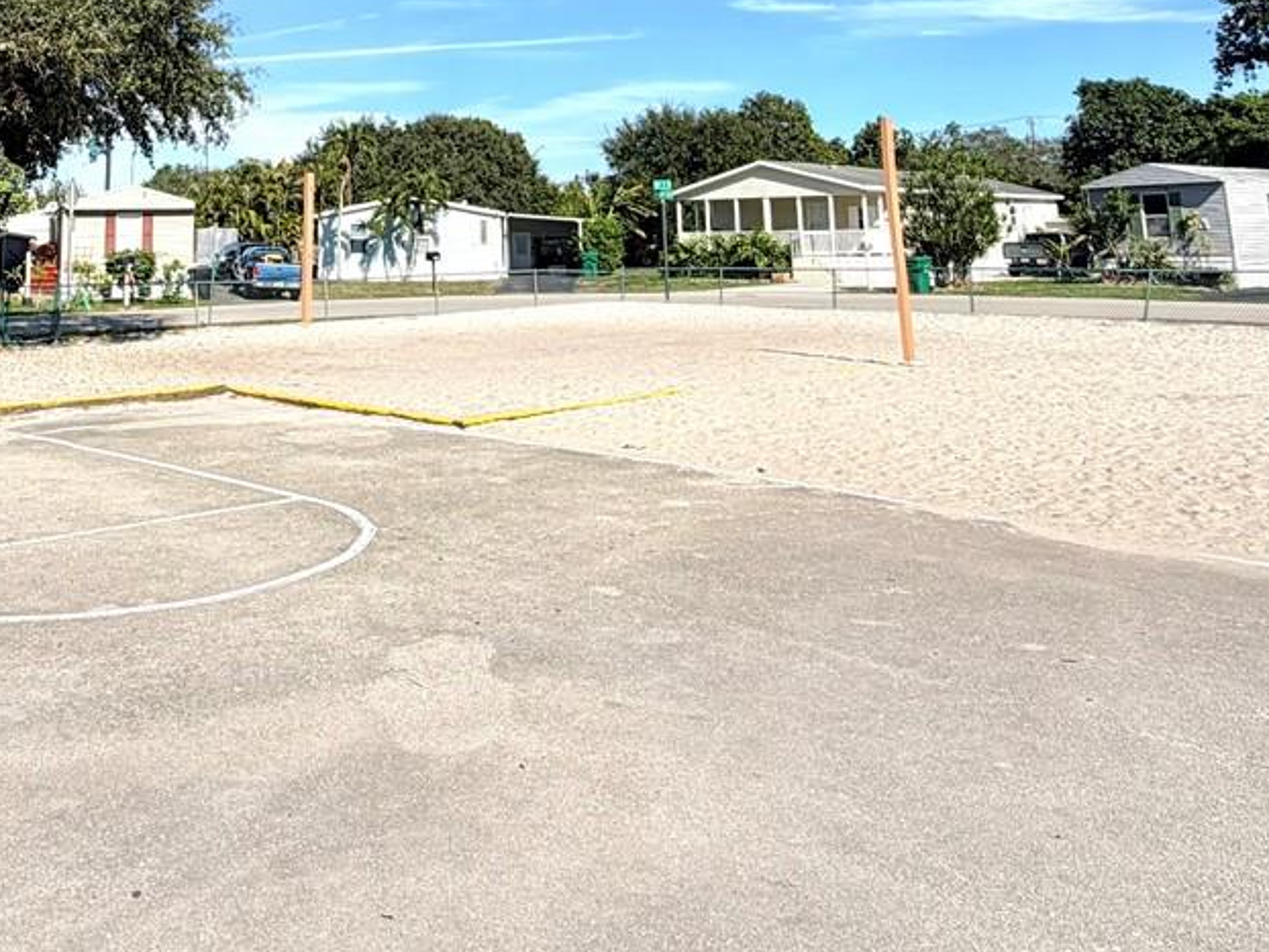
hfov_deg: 50.4
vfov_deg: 35.7
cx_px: 416
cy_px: -10
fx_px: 1320
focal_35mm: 36
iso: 20
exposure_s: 1/1033
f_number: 2.2
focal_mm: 2.22
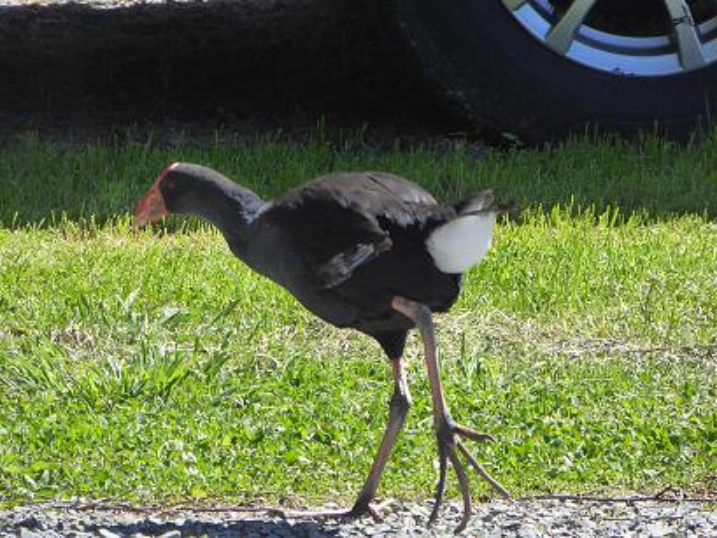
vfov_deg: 2.1
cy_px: 269
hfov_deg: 2.8
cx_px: 358
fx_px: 14711
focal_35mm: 710
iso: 500
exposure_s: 1/500
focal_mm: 114.4
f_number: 6.2
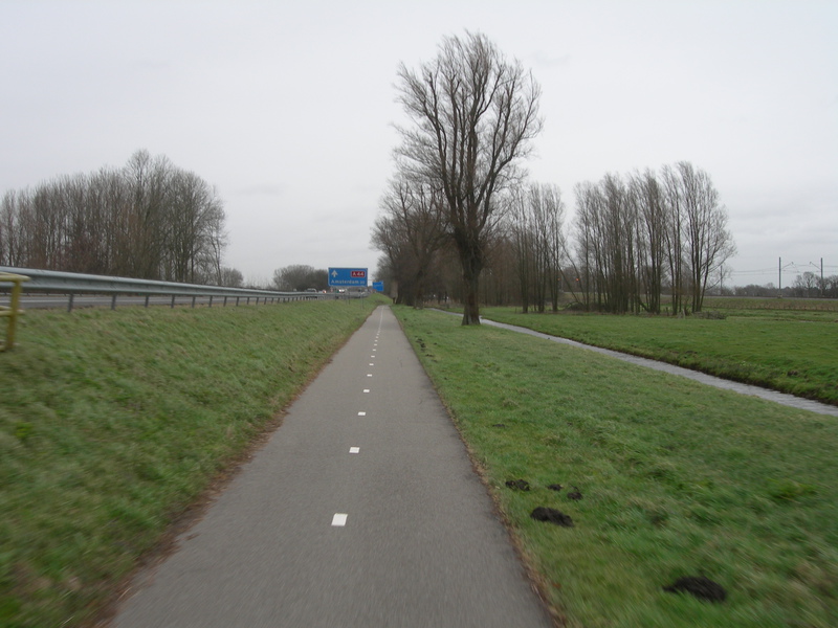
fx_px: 920
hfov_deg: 49.0
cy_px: 314
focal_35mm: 38
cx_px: 419
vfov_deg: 37.7
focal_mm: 7.8
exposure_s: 1/72.5
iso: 50
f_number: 4.8
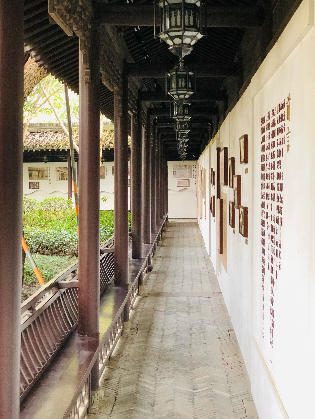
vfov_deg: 33.8
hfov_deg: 25.7
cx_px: 158
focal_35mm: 57
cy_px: 210
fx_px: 691
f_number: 2.8
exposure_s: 1/30
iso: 100
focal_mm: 6.6
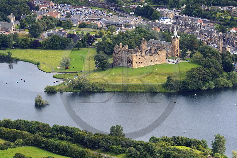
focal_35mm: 200
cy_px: 79
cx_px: 118
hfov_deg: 10.3
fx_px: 1316
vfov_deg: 6.9
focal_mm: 200
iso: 400
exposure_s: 1/800
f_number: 7.1
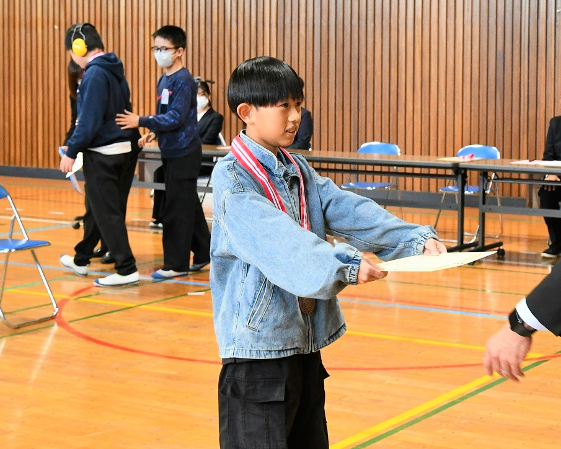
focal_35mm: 78
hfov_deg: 23.8
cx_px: 494
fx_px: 1295
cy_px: 134
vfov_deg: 19.6
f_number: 6.3
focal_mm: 30
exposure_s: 1/160
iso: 2000
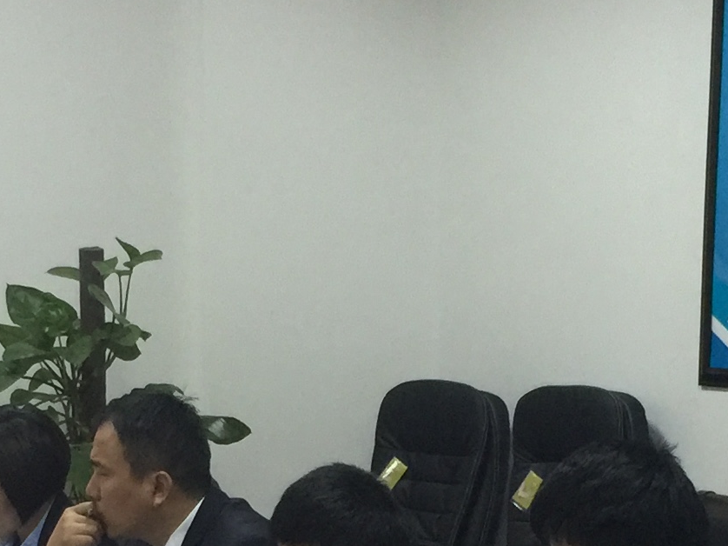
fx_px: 2376
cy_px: 729
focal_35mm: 113
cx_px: 260
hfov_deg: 17.4
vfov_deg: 12.6
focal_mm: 4.15
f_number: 2.2
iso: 125
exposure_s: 1/17
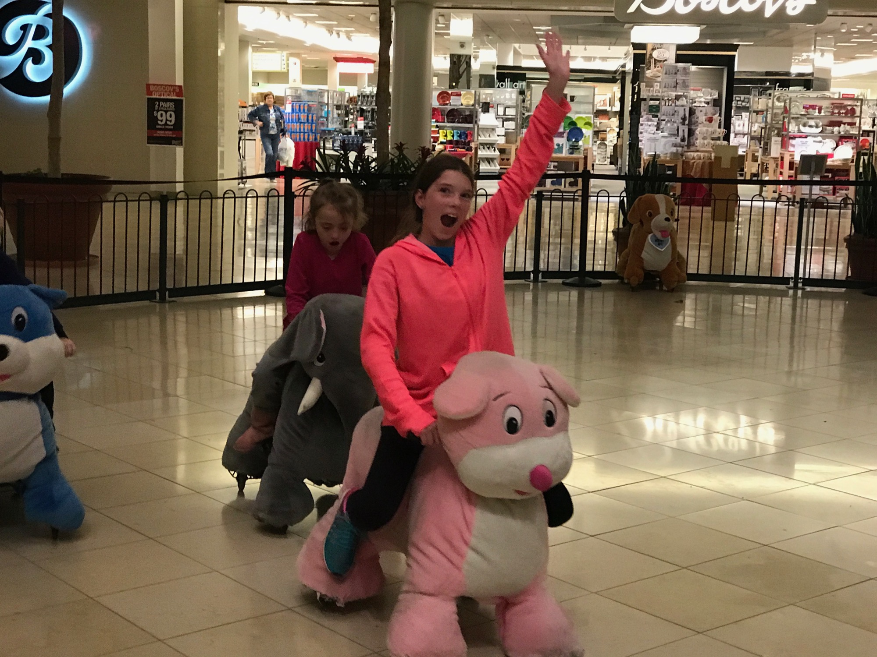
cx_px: 438
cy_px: 328
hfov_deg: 33.8
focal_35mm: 57
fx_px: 1444
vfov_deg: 25.7
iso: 500
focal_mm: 6.6
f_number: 2.8
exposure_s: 1/60
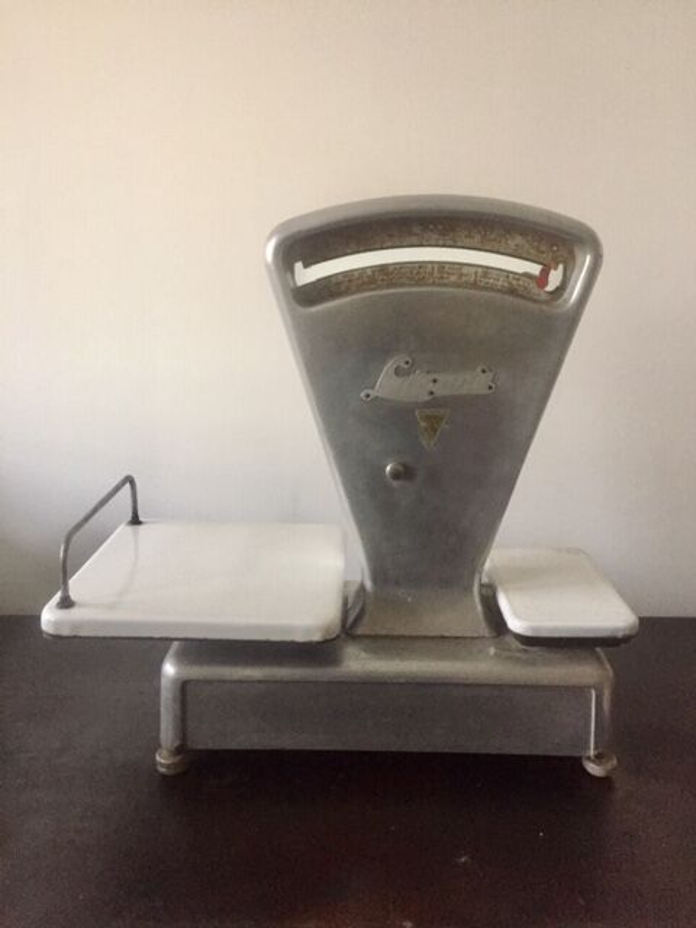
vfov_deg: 61.7
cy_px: 464
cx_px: 348
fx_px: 777
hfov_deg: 48.2
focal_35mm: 29
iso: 250
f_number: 2.2
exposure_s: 1/25
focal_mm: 4.15
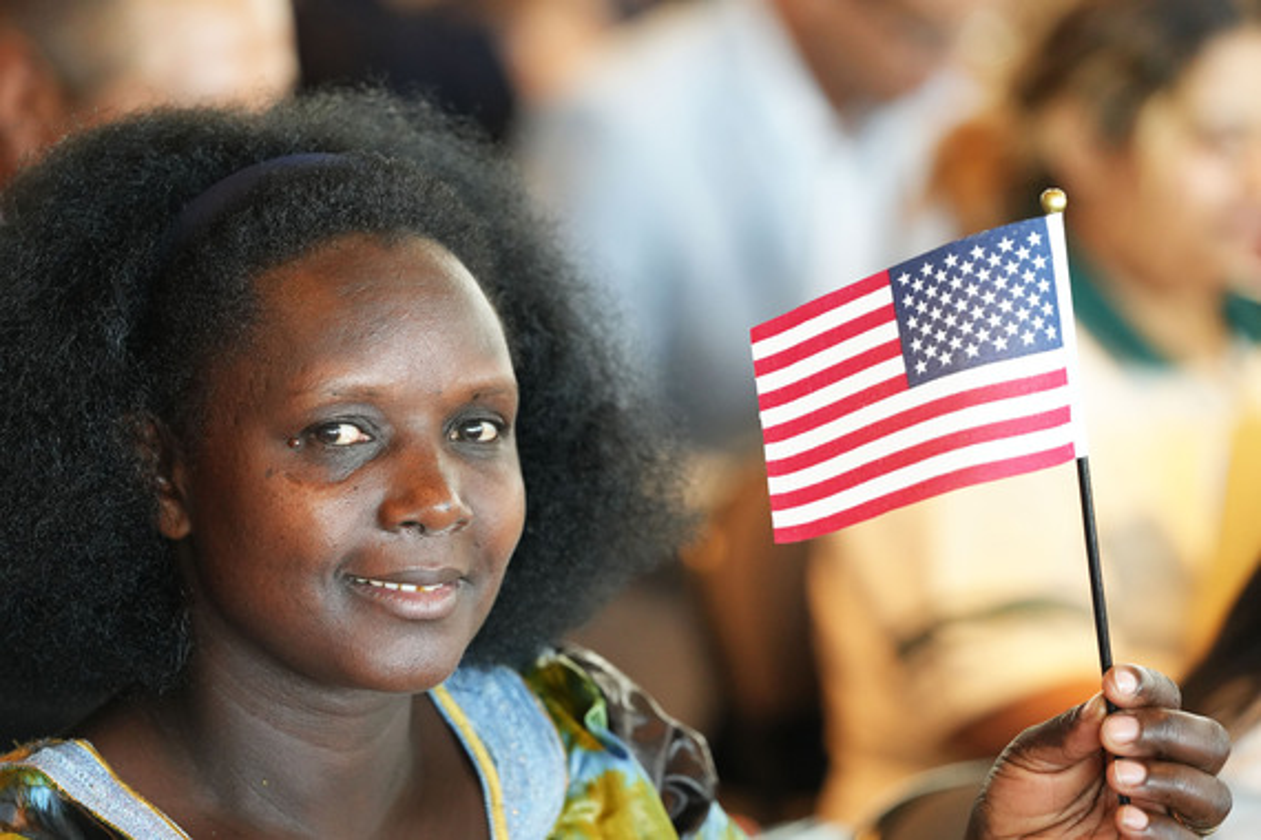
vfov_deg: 7.5
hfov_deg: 11.3
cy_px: 420
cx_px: 630
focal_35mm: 182
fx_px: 6375
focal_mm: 182
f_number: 4
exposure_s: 1/200
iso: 4000
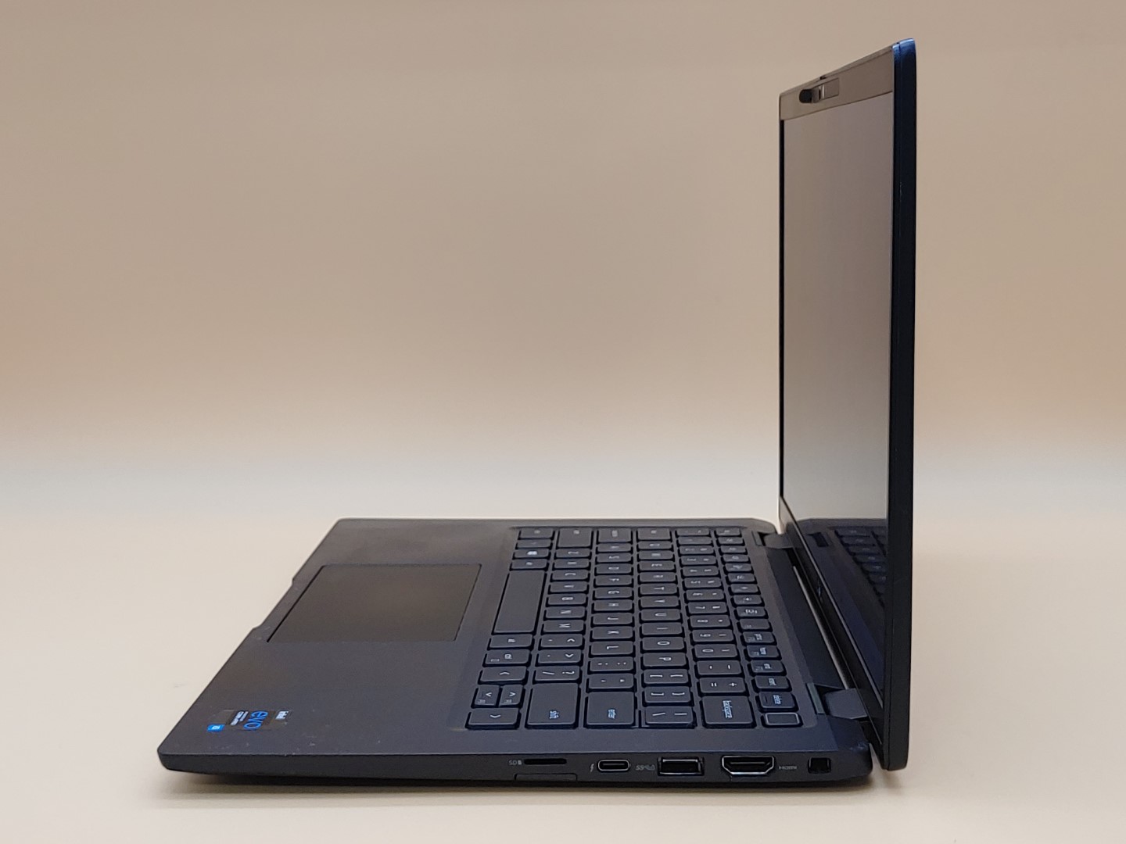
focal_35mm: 49
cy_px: 422
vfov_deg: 29.7
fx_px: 1594
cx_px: 563
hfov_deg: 38.9
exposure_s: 1/101
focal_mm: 4.36
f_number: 1.8
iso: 50
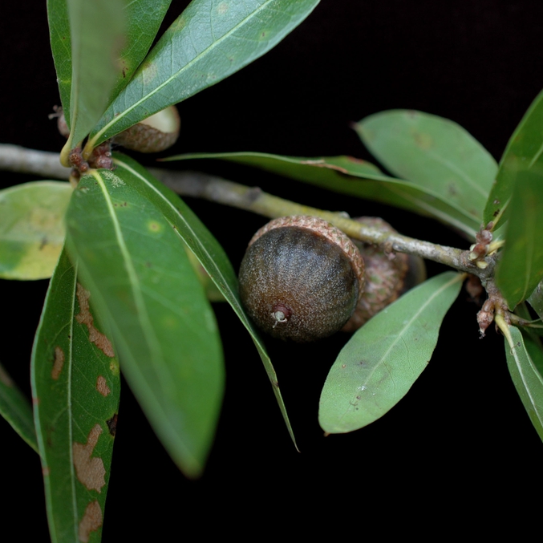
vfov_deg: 22.5
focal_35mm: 77
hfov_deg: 22.5
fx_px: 1367
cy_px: 272
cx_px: 278
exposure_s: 1/50
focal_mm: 40
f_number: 4.5
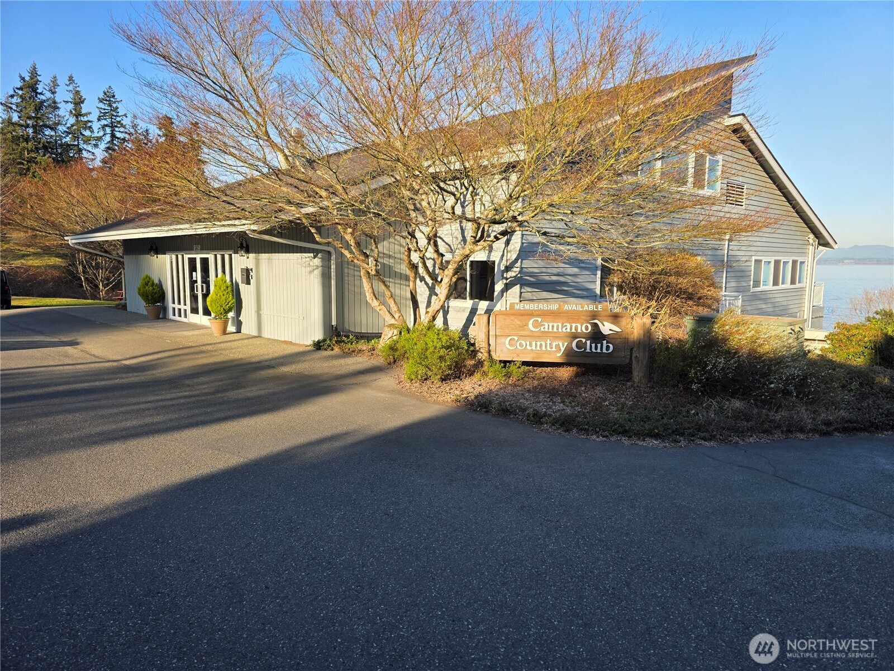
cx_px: 447
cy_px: 336
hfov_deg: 73.9
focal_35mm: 23
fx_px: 594
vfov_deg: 58.9
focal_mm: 6.3
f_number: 1.7
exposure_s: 1/1989
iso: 80
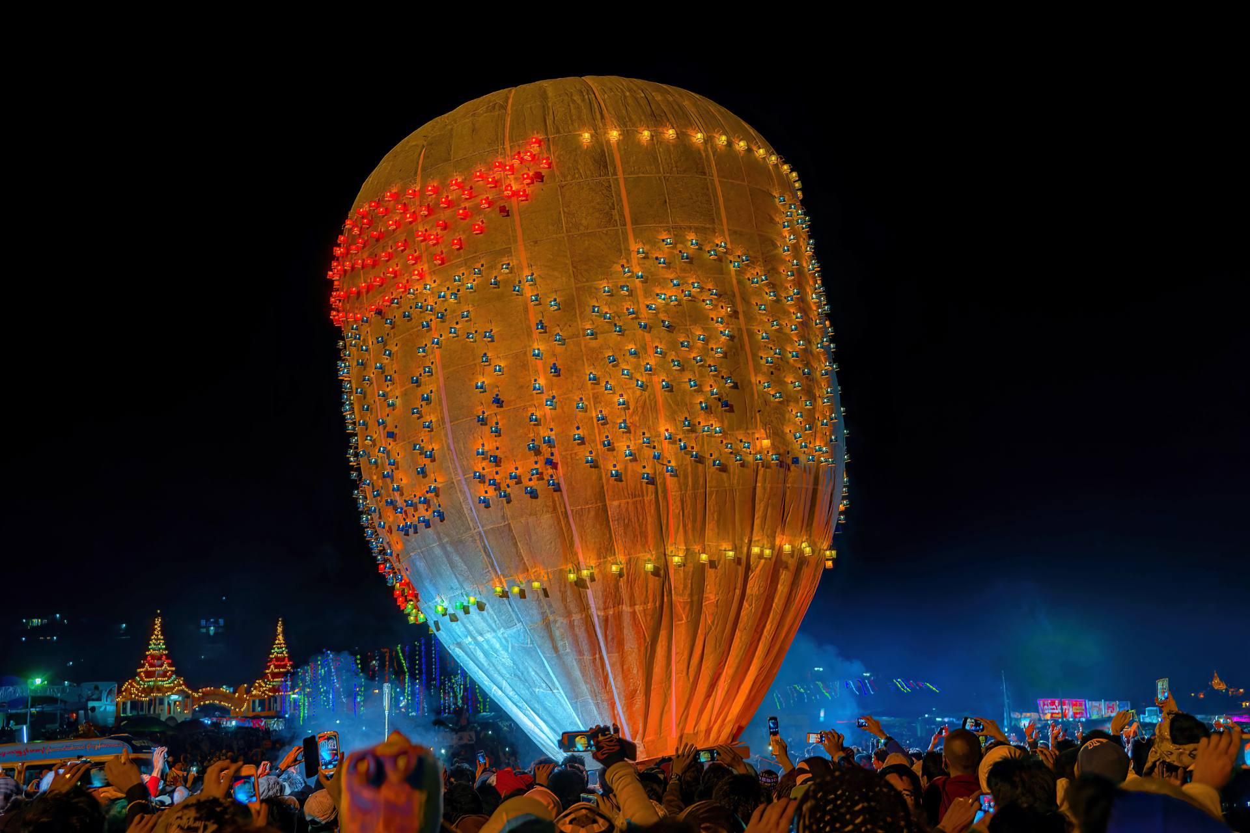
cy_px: 416
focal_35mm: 40
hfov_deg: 48.5
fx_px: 1389
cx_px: 625
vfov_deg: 33.4
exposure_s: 1/60
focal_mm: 40
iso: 640
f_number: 4
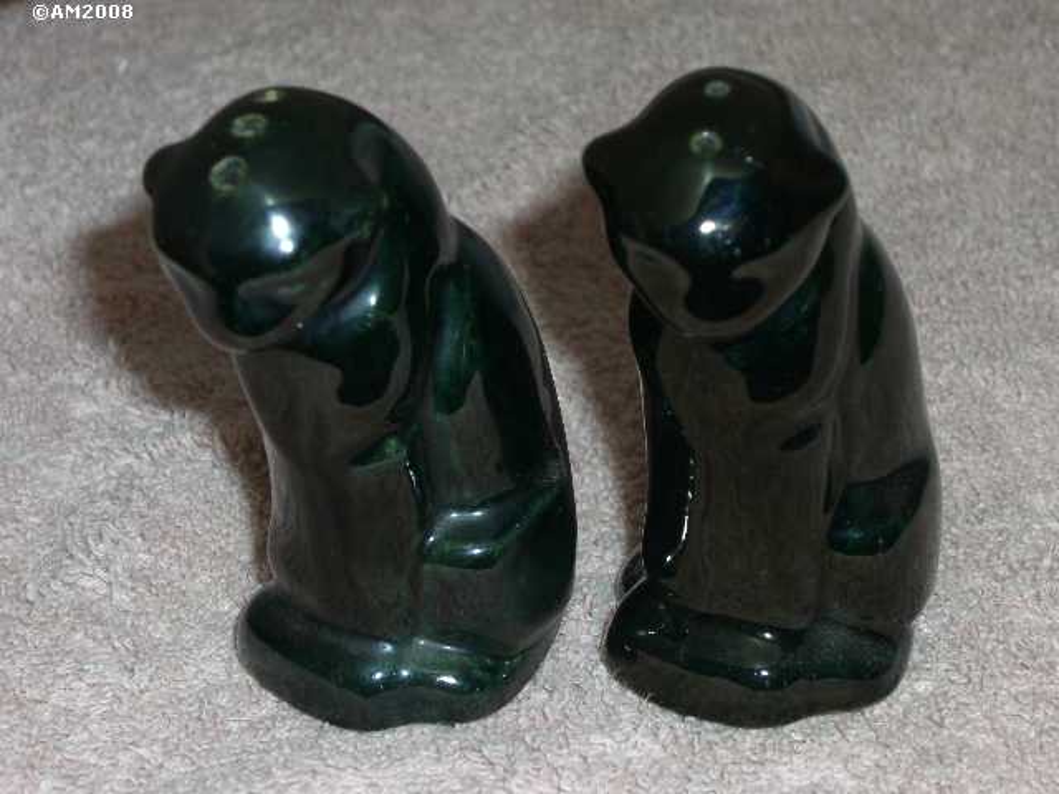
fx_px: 2845
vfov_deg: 15.9
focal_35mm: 93
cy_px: 397
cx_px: 530
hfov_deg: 21.1
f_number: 9.6
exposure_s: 1/30
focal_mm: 19.4
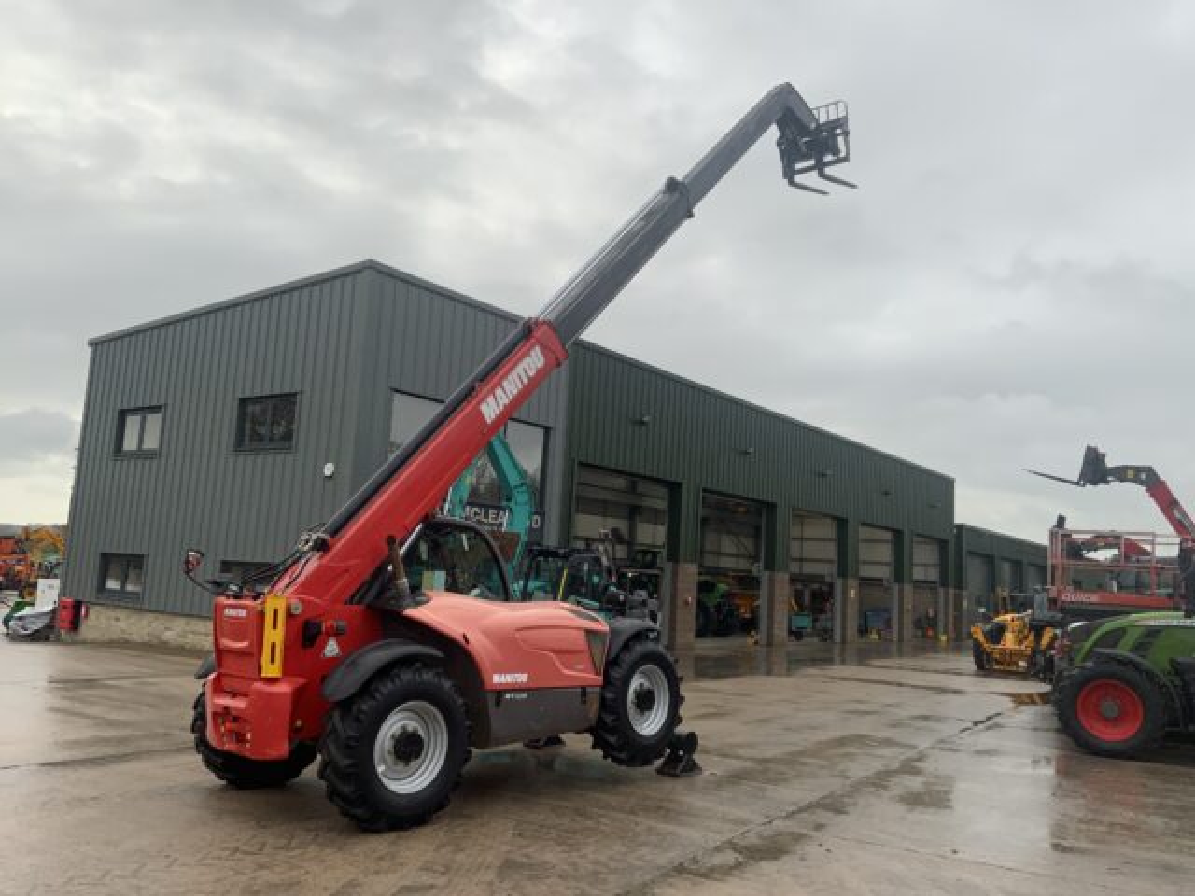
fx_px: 1001
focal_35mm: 29
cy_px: 448
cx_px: 598
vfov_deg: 48.2
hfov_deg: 61.7
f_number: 1.8
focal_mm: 3
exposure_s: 1/265
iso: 16
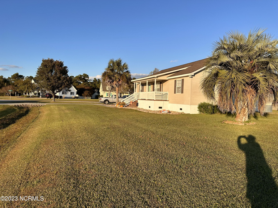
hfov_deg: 71.6
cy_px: 104
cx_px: 139
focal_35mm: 24
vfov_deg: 56.8
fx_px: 193
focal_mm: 6.86
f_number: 1.78
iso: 80
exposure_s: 1/3247
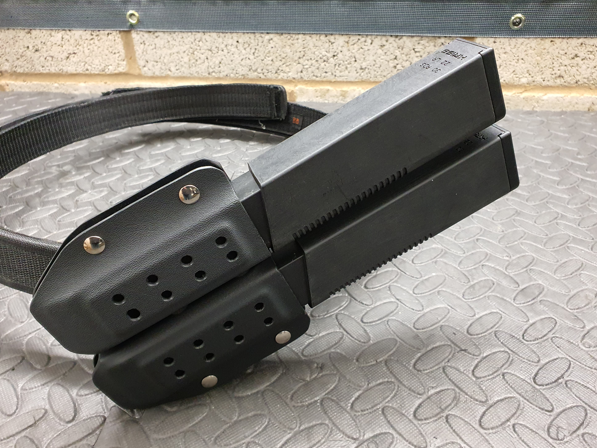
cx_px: 298
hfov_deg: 65.3
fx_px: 466
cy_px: 220
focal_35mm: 27
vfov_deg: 51.3
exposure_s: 1/50
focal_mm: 4.3
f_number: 2.4
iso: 640
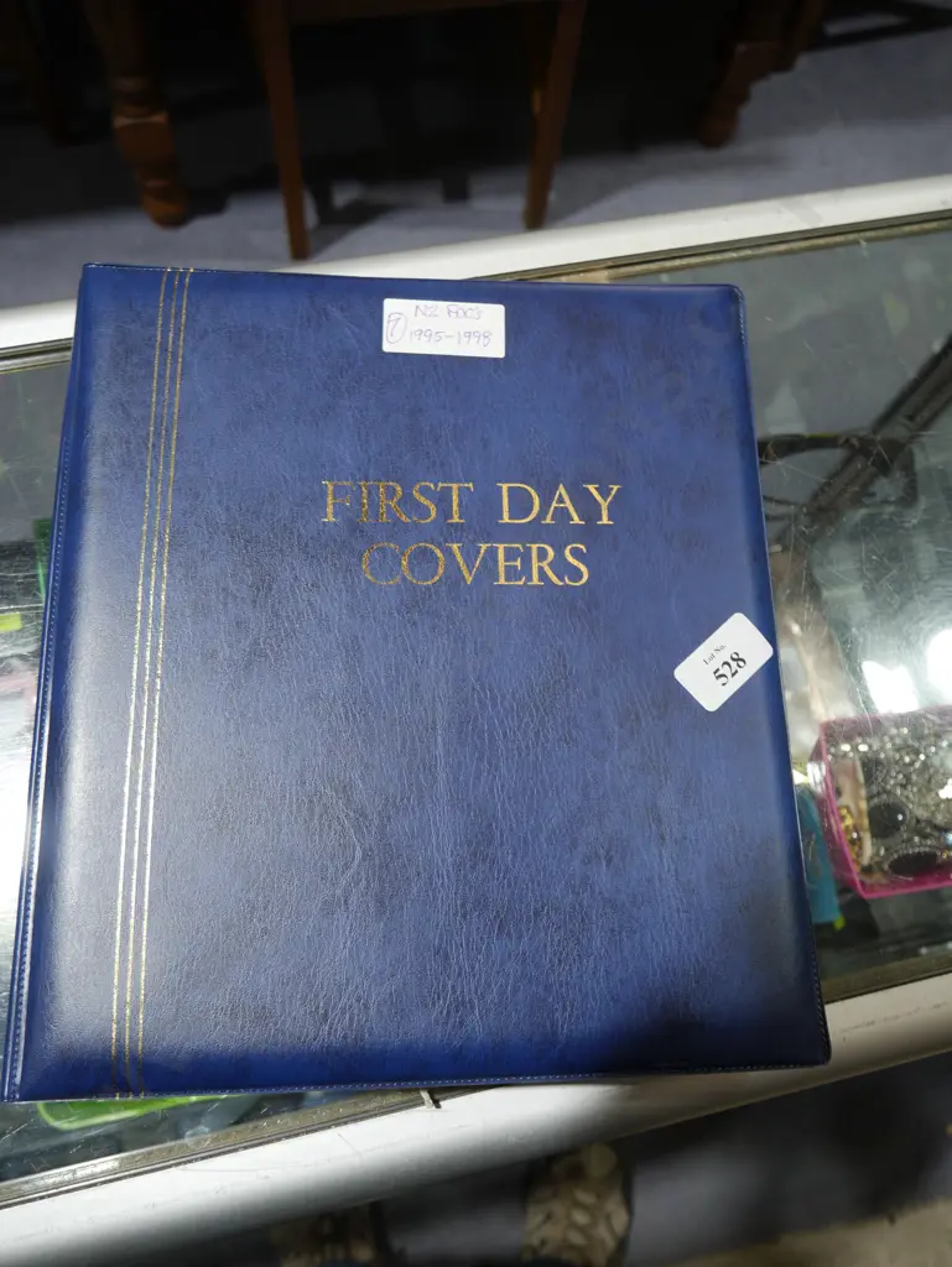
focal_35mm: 28
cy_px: 634
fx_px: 1026
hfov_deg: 49.8
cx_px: 476
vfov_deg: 63.4
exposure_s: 1/60
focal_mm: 14
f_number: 3.5
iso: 200
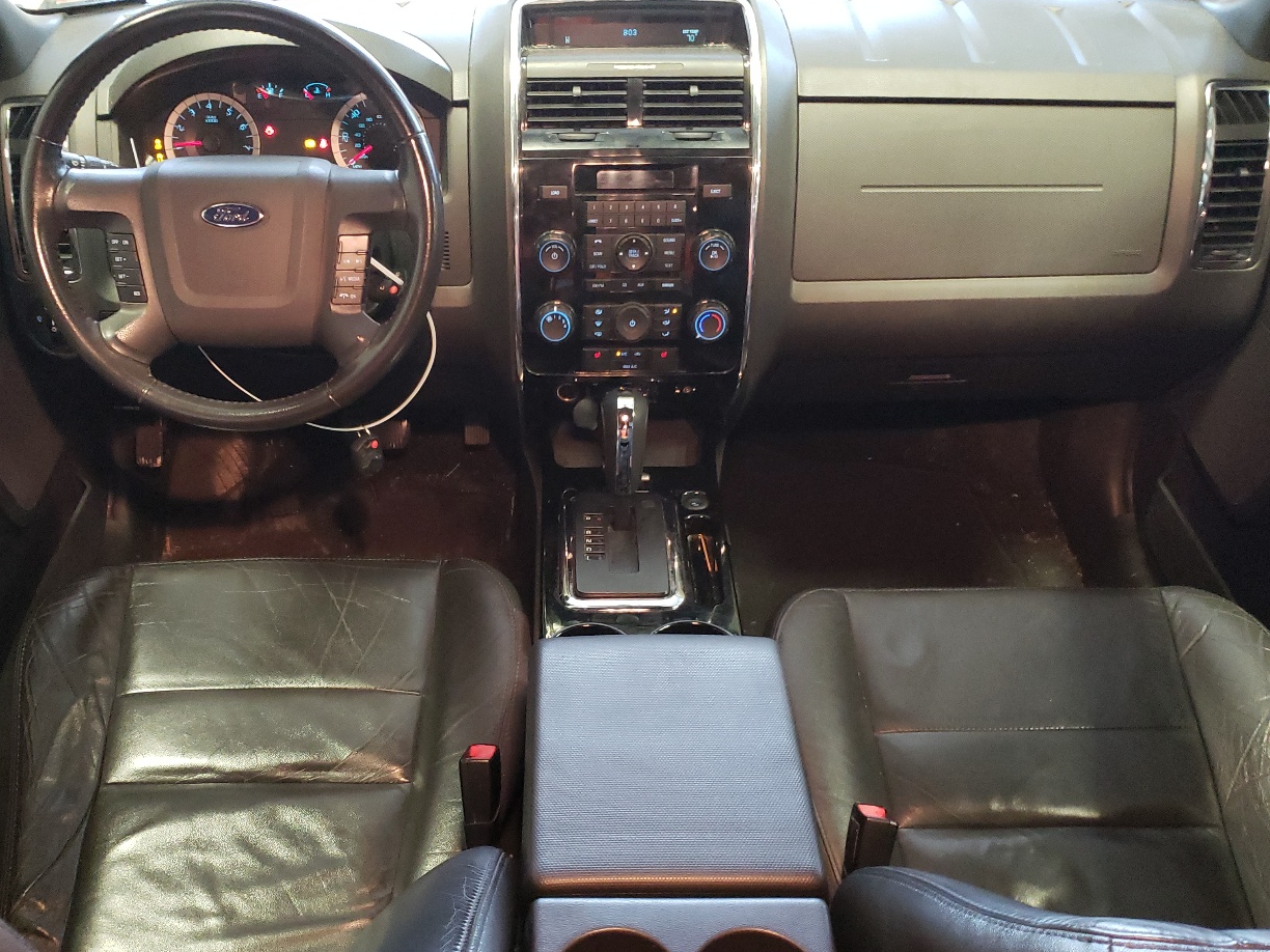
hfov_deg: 53.7
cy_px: 568
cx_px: 533
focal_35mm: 34
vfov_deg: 41.6
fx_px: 1247
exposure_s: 1/24
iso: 424
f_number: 1.5
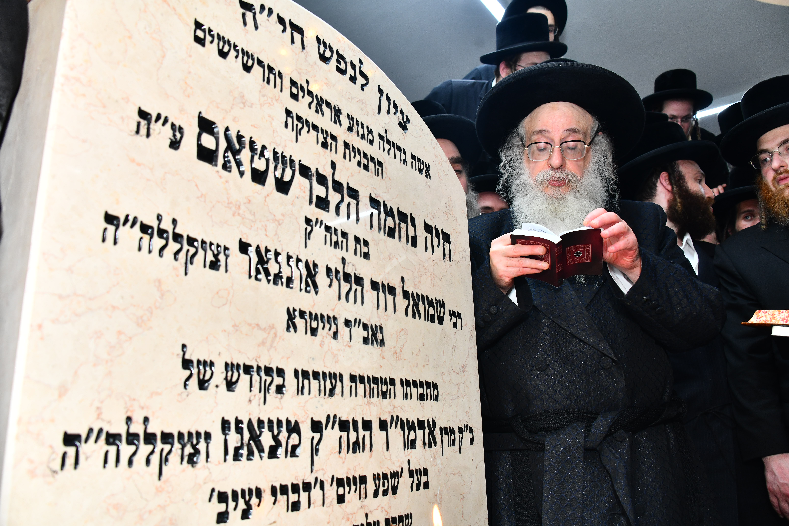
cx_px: 394
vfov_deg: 46.4
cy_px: 263
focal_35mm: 28
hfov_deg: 65.5
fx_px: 614
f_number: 5
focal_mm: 28
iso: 640
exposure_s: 1/125
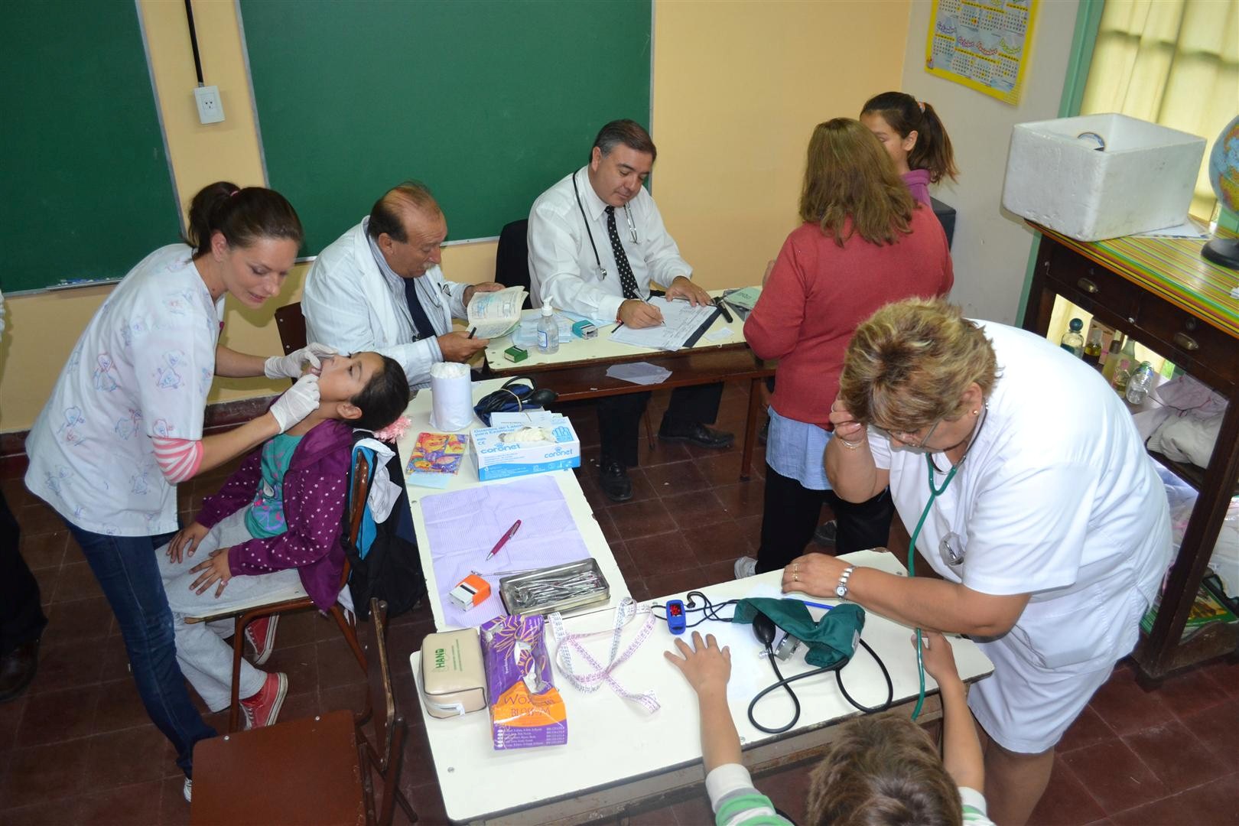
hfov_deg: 67.4
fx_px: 929
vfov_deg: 47.9
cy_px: 413
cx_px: 620
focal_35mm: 27
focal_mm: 18
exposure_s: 1/60
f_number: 3.5
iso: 800
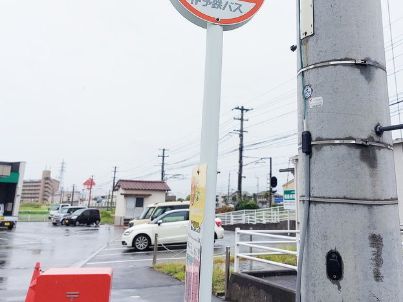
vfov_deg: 37.9
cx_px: 250
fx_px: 431
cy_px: 84
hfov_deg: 49.7
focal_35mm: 37
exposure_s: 1/977
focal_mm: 5.23
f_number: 1.8
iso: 25
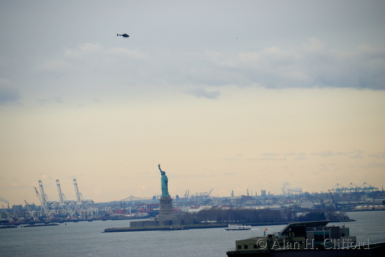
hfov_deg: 6.9
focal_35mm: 300
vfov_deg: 4.6
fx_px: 3211
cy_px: 128
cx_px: 192
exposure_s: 1/200
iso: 100
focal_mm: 200
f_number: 5.6
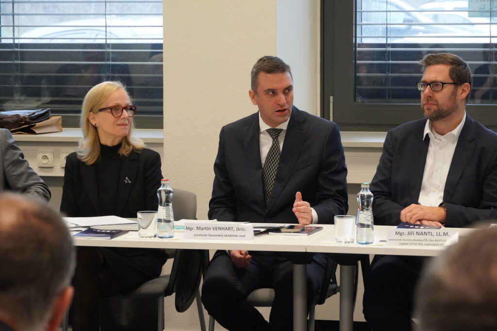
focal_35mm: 116
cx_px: 248
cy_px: 166
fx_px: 1595
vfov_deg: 11.9
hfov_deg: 17.7
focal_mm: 77
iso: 4000
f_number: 5.6
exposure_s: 1/160
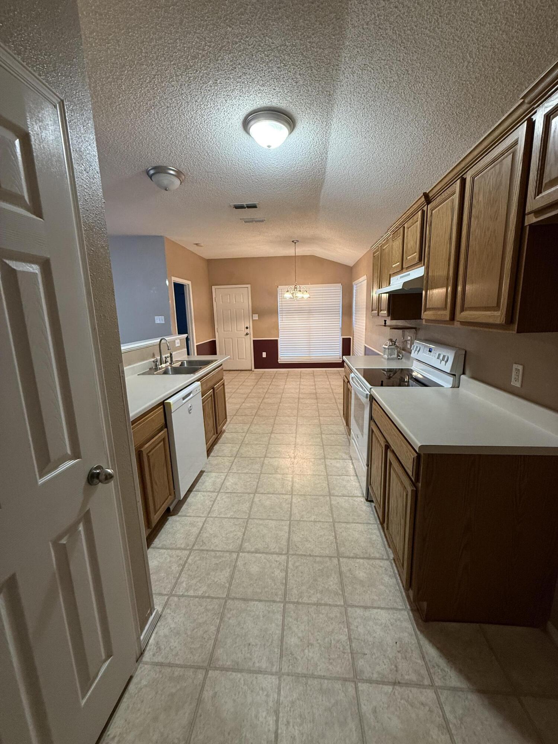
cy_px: 372
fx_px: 301
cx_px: 279
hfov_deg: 85.7
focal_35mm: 14
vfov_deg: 102.1
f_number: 2.2
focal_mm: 2.22
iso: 250
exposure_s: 1/60
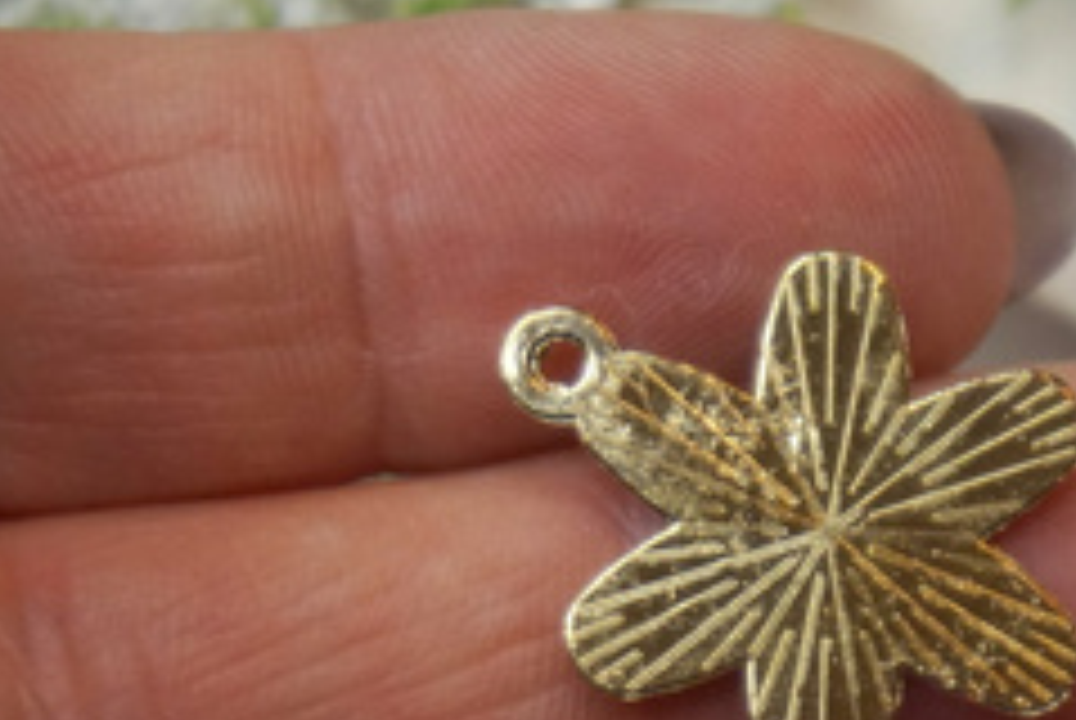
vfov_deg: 10.6
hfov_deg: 15.6
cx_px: 918
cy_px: 488
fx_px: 3890
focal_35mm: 130
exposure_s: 1/80
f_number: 5.6
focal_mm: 46
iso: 1250
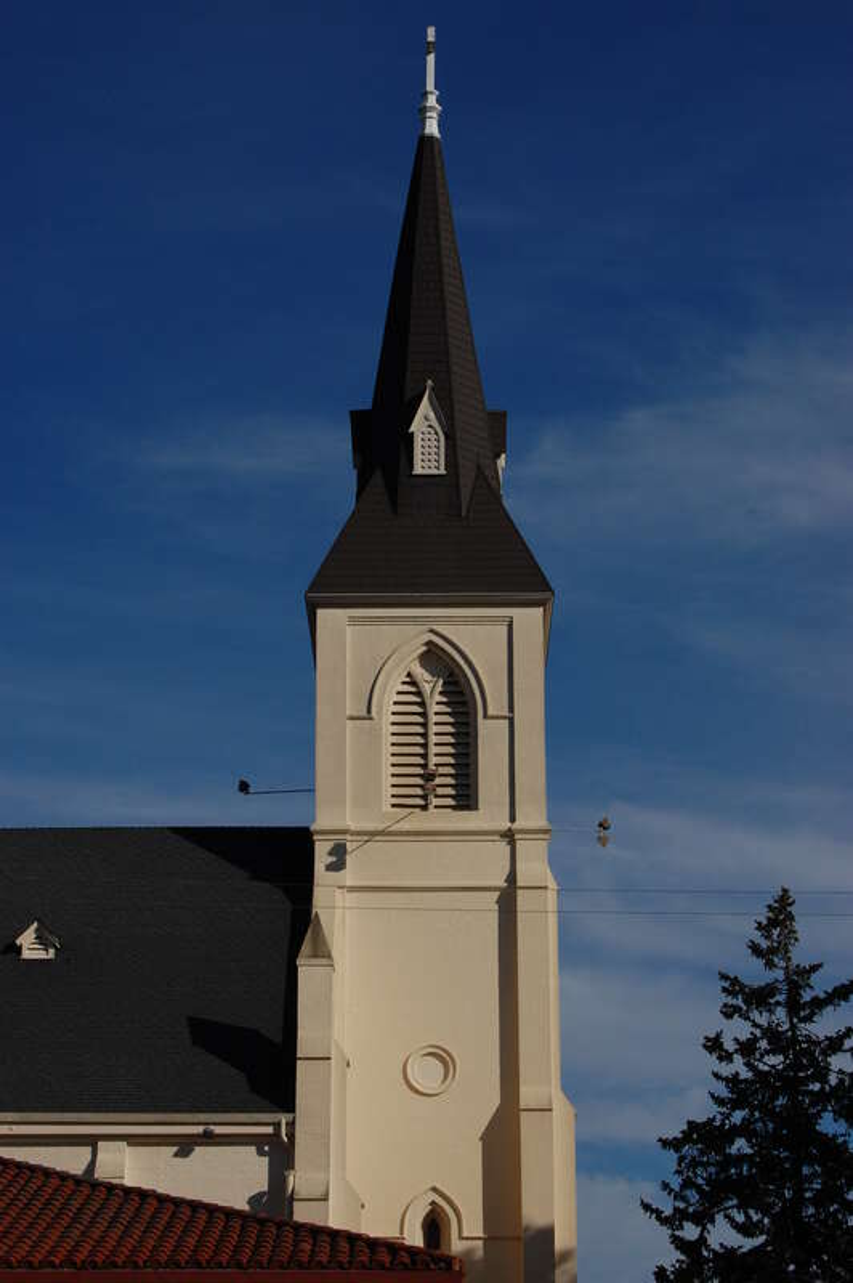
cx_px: 426
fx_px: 2937
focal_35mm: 82
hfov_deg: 16.5
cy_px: 642
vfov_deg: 24.6
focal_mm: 55
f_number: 16
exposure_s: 1/320
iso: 200
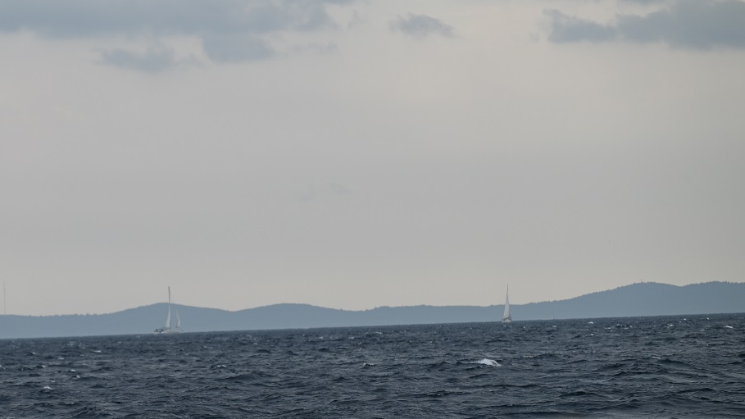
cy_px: 233
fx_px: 5293
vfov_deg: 4.5
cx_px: 170
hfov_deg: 8.0
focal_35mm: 268
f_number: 5.6
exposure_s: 1/1000
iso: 180
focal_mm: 155
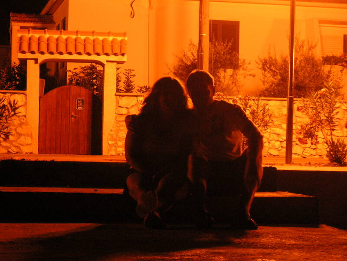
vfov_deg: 14.1
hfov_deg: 18.7
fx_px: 1053
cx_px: 174
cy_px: 130
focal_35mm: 105
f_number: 5
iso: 160
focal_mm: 17.1
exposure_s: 4
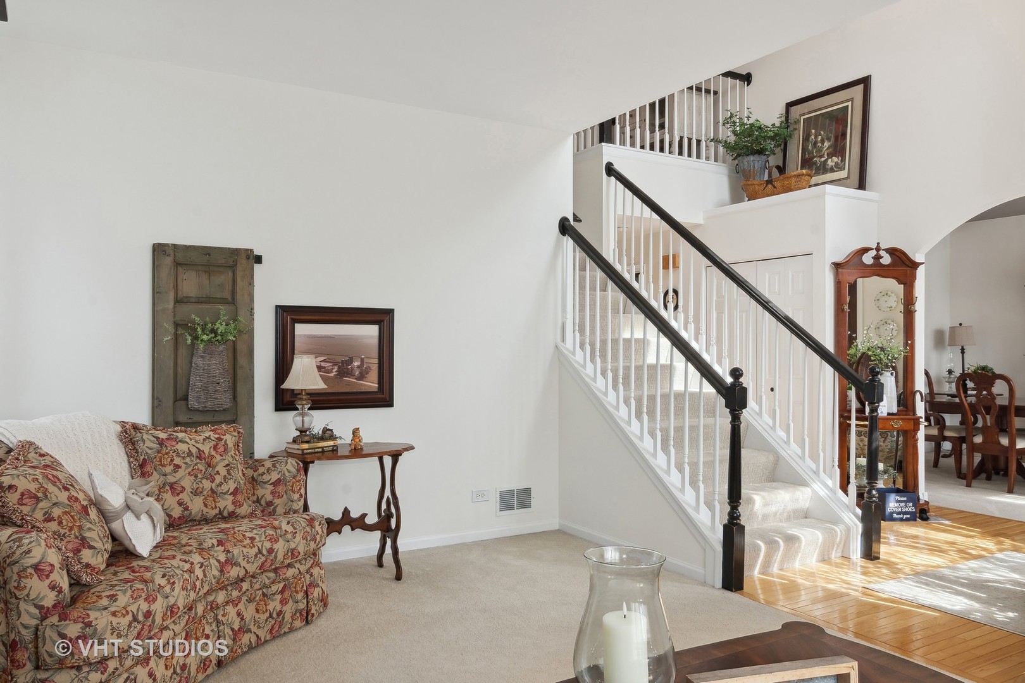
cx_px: 512
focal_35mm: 25
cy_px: 342
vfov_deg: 51.3
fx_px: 712
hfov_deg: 71.5
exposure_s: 1/20
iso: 100
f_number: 9
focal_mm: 17
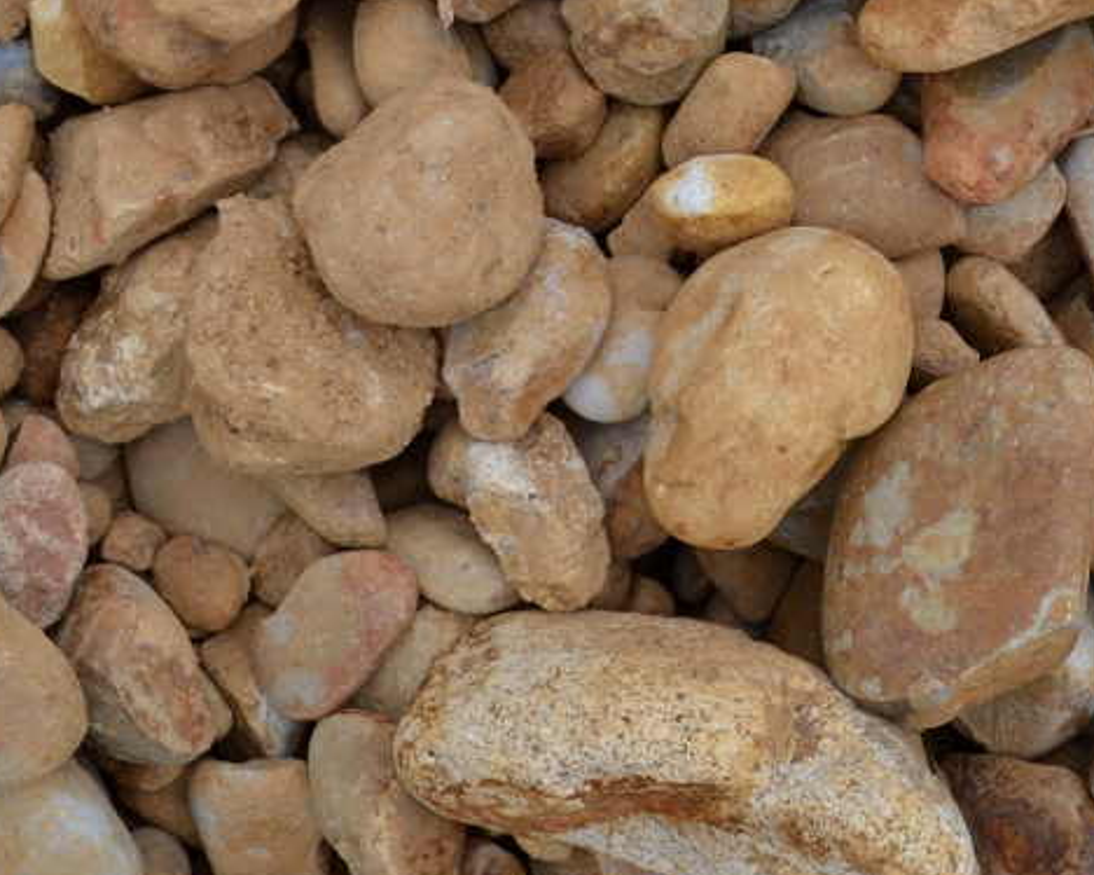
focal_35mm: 74
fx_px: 2395
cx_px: 641
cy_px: 193
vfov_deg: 20.5
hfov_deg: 25.7
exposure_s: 1/125
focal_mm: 24
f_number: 5.6
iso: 100
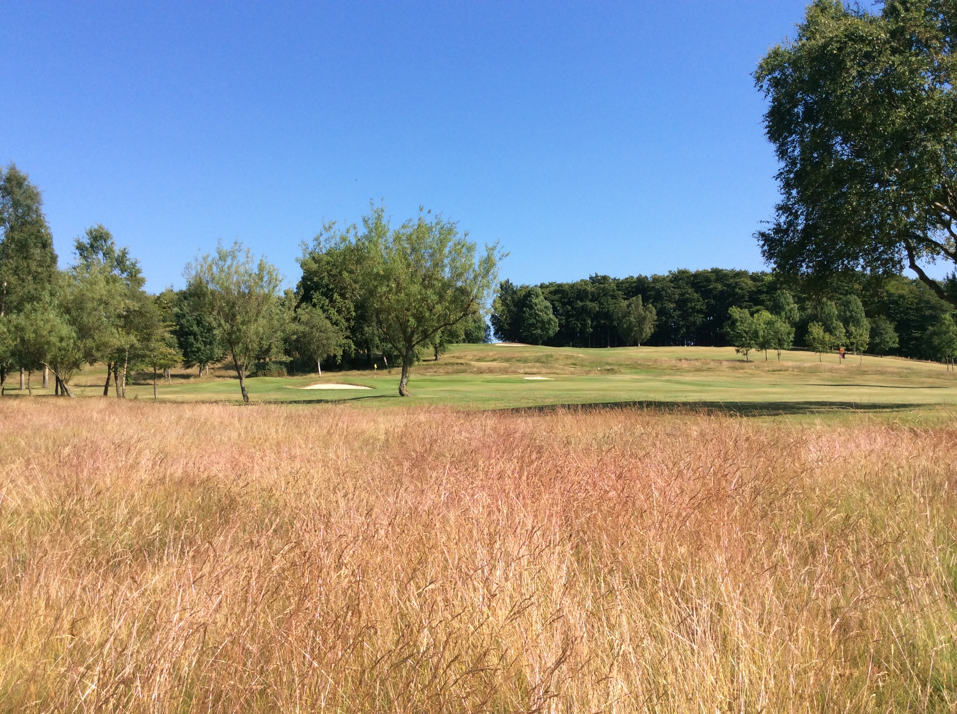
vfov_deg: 44.1
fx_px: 883
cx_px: 478
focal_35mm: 32
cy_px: 357
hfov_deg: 56.9
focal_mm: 3.3
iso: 32
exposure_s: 1/1059
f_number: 2.4
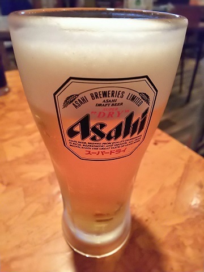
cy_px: 136
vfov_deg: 76.4
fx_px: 173
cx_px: 102
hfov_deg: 61.1
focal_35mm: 22
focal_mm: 3.4
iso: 500
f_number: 1.94
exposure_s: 1/17
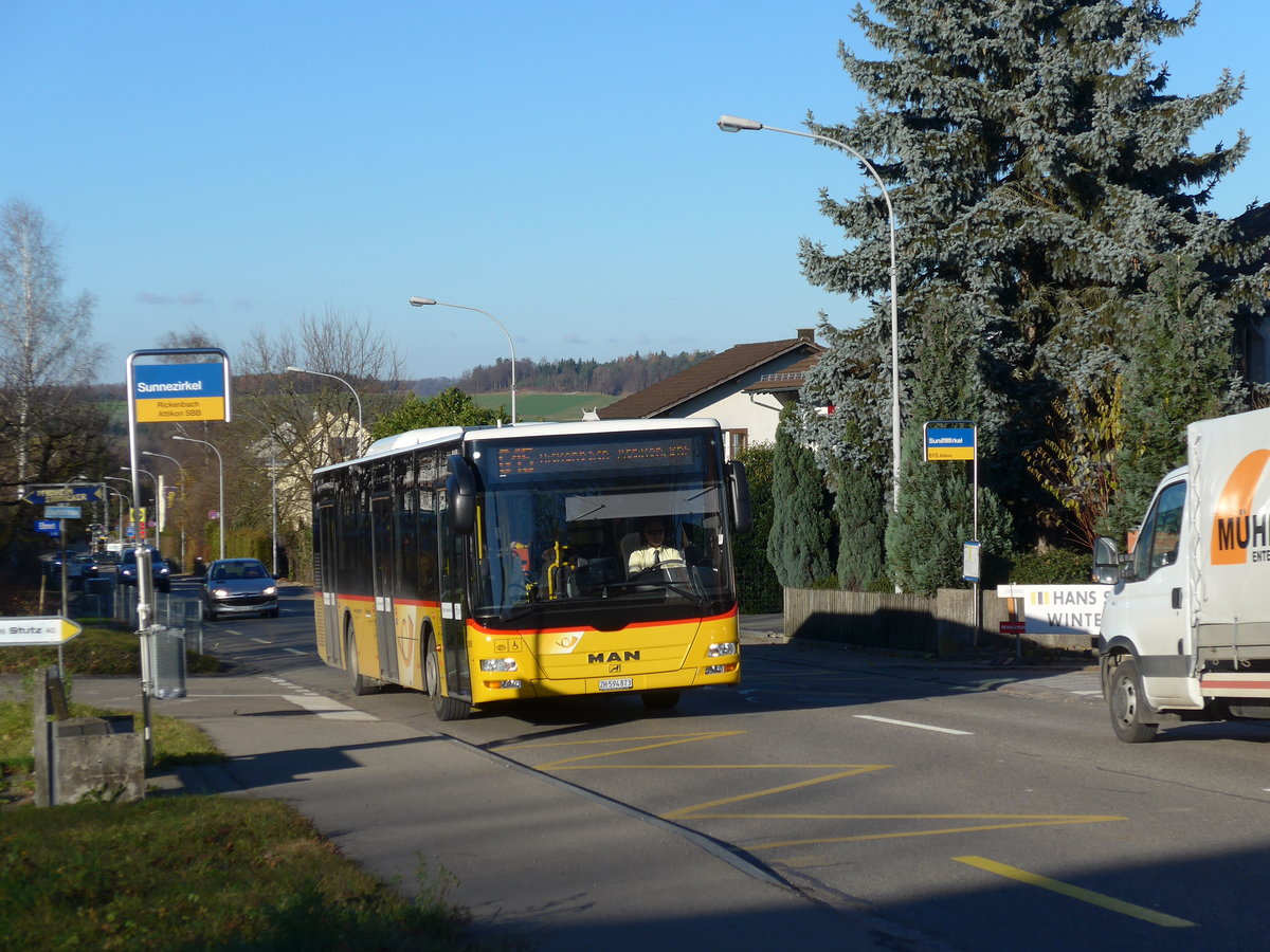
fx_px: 3155
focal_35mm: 86
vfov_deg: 17.2
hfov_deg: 22.8
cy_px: 476
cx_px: 635
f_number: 4.5
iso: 80
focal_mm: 17
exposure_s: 1/640
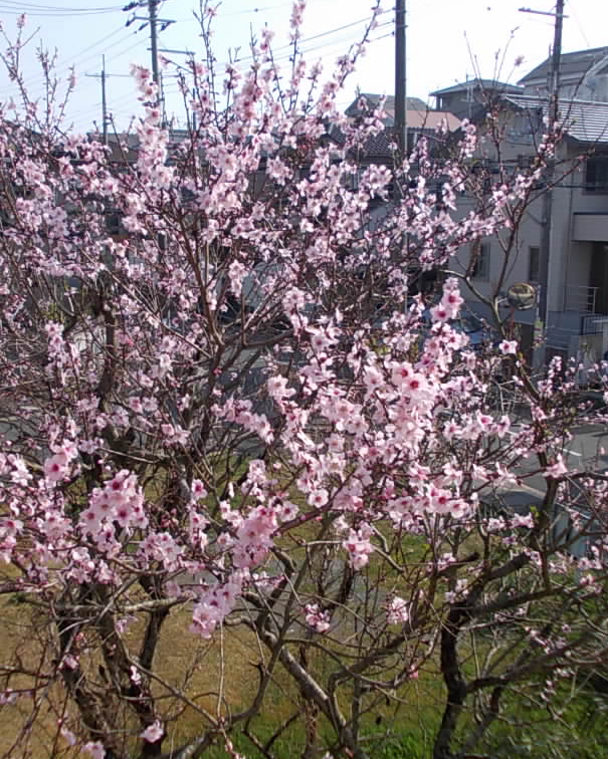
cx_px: 241
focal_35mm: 37
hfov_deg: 40.0
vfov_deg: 49.1
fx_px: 832
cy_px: 375
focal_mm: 4
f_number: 5.4
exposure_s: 1/250
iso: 80
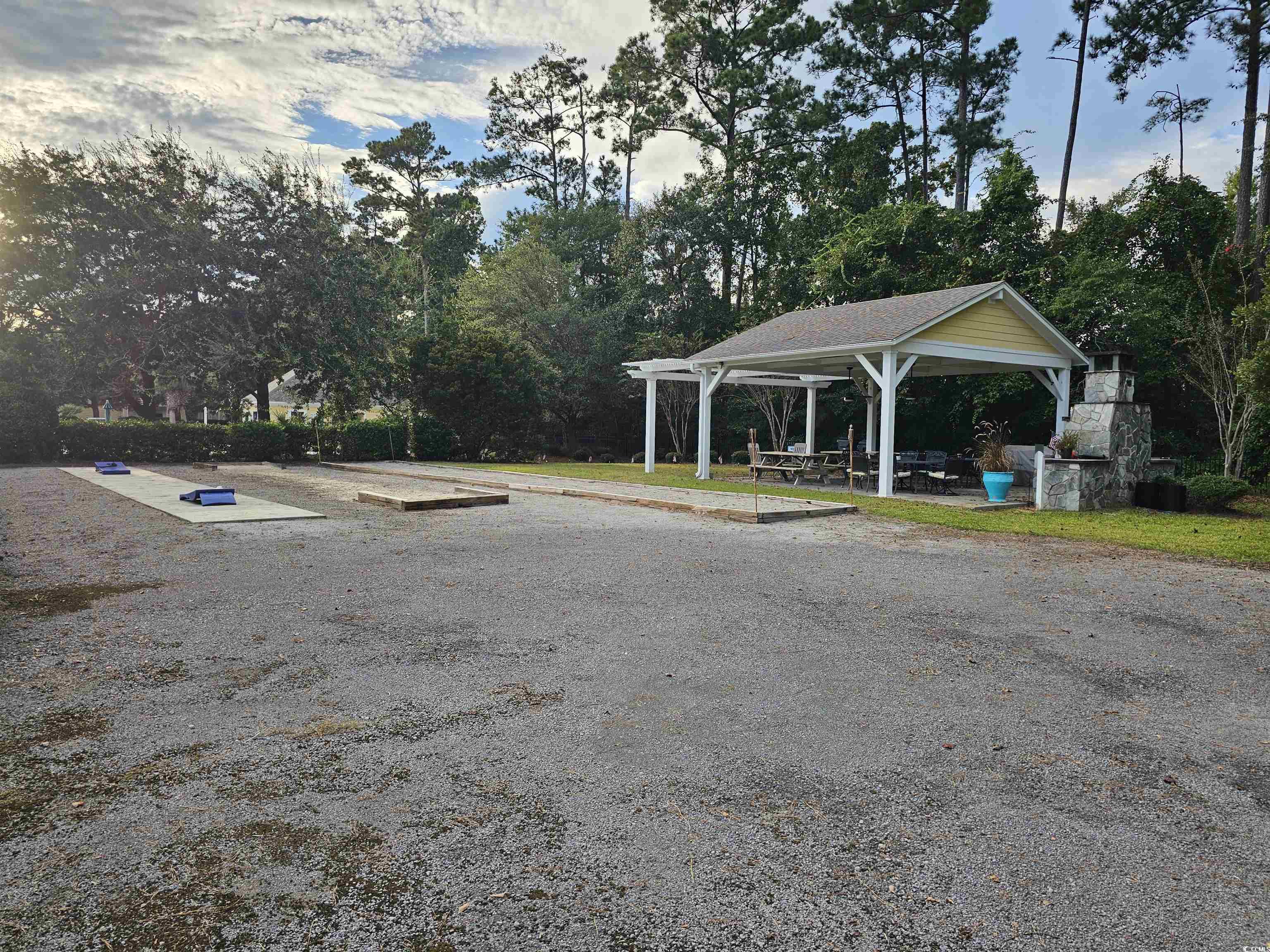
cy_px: 476
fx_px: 844
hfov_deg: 73.9
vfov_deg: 58.9
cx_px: 635
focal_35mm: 23
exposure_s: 1/192
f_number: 1.7
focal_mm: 6.3
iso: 10
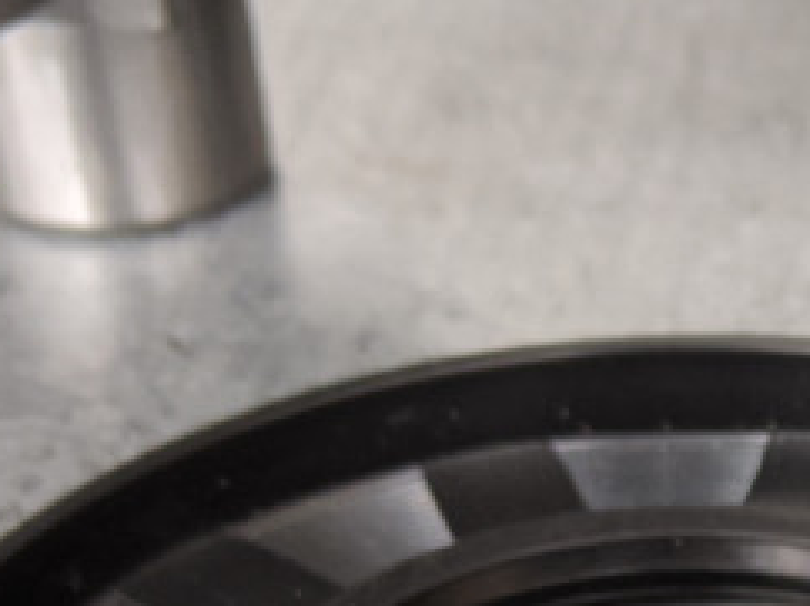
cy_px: 979
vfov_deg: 10.5
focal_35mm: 135
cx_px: 1282
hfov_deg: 13.6
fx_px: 3156
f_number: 1.8
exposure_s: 1/24
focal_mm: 4.44
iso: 101
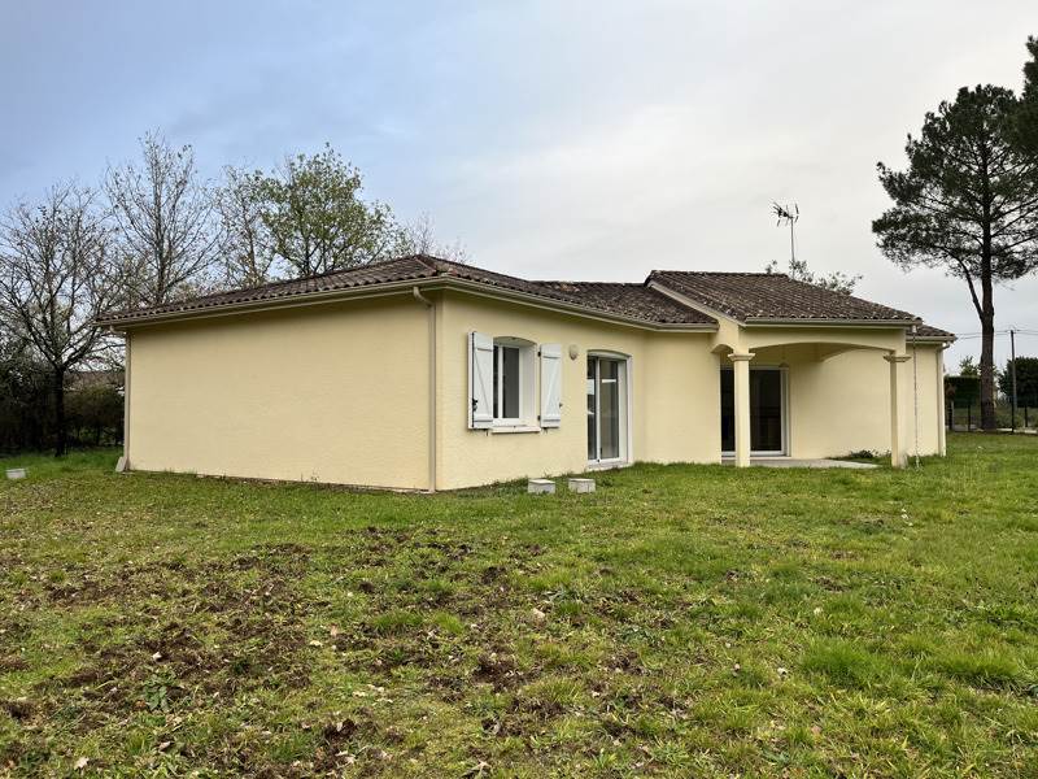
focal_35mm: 26
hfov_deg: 67.3
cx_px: 519
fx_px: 780
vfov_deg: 53.1
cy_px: 390
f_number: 1.6
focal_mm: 5.1
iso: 50
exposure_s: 1/357
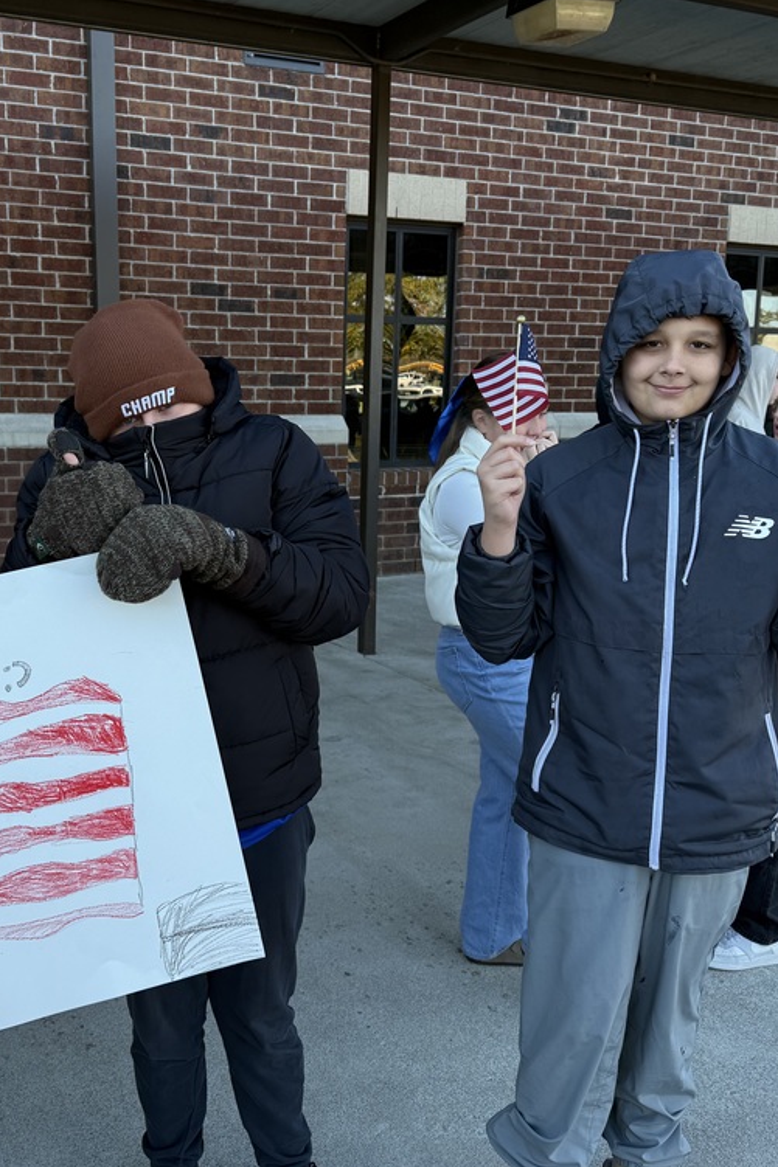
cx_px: 236
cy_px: 584
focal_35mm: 34
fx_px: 1103
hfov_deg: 38.3
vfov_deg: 55.8
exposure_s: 1/423
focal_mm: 6.76
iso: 80
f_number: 1.78
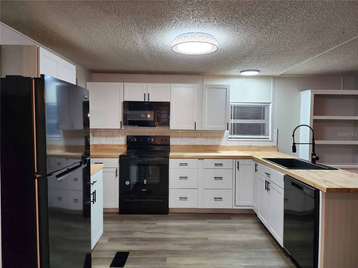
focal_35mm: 24
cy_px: 134
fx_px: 248
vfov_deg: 56.8
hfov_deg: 71.6
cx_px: 179
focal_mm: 5
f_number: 1.8
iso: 320
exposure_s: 1/120
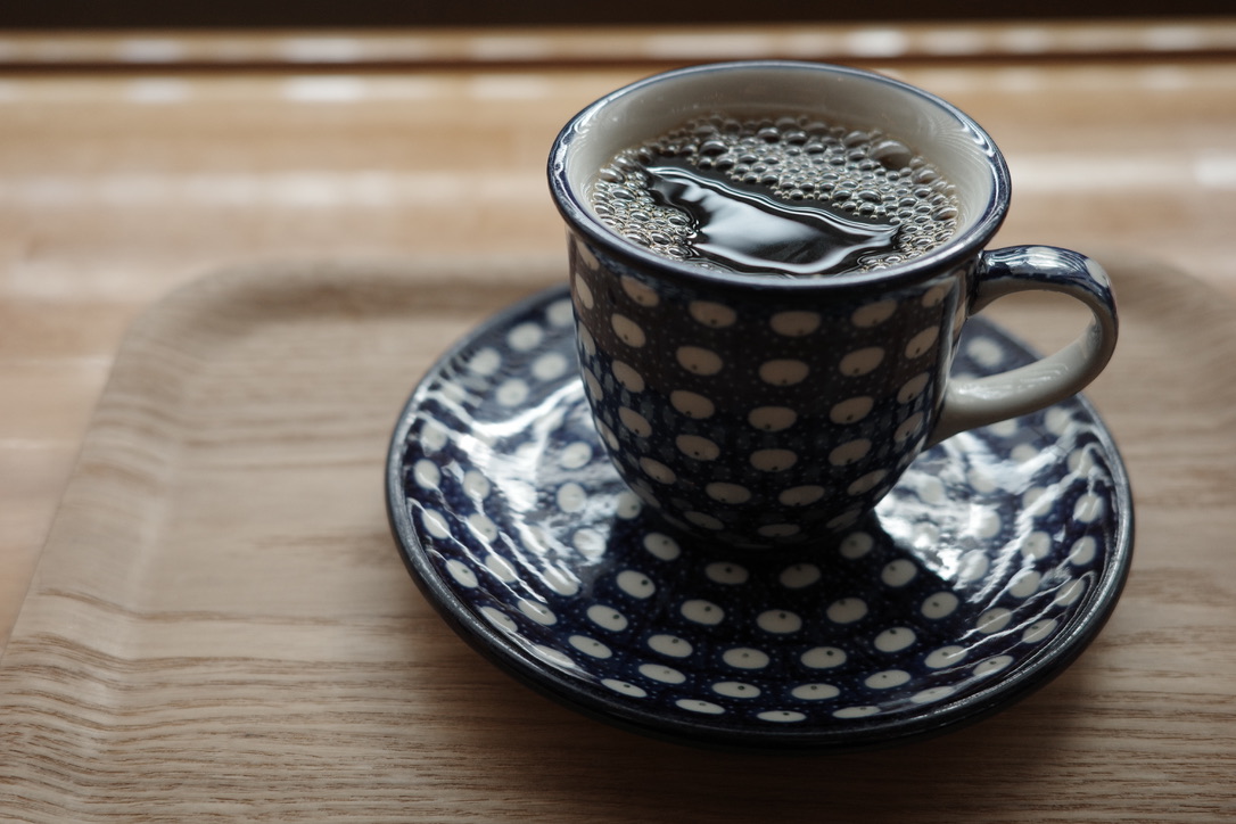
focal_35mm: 40
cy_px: 412
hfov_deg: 48.5
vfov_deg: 33.4
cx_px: 618
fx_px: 1373
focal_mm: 26
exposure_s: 1/100
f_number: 2.8
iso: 200
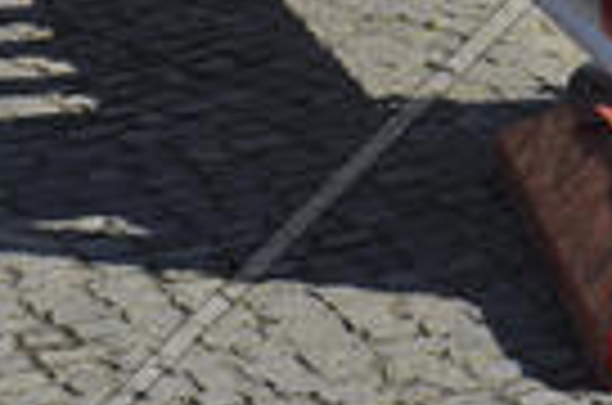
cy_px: -860
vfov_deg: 4.8
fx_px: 4579
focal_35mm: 270
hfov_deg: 7.3
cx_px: 1377
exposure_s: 1/500
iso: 100
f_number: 8
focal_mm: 28
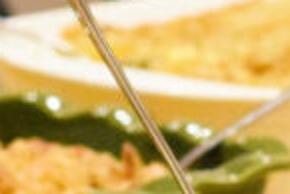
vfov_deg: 2.6
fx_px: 4266
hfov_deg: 3.9
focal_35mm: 529
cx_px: 436
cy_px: 386
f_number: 4.5
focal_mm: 50
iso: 6400
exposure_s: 1/200
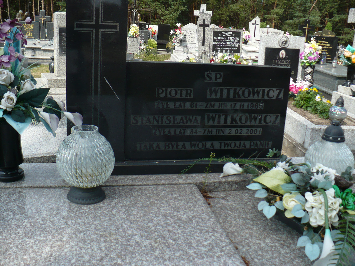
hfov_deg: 50.1
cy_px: 133
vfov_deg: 38.7
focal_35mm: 37
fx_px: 379
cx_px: 178
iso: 100
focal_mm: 6.1
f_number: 2.8
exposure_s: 1/800
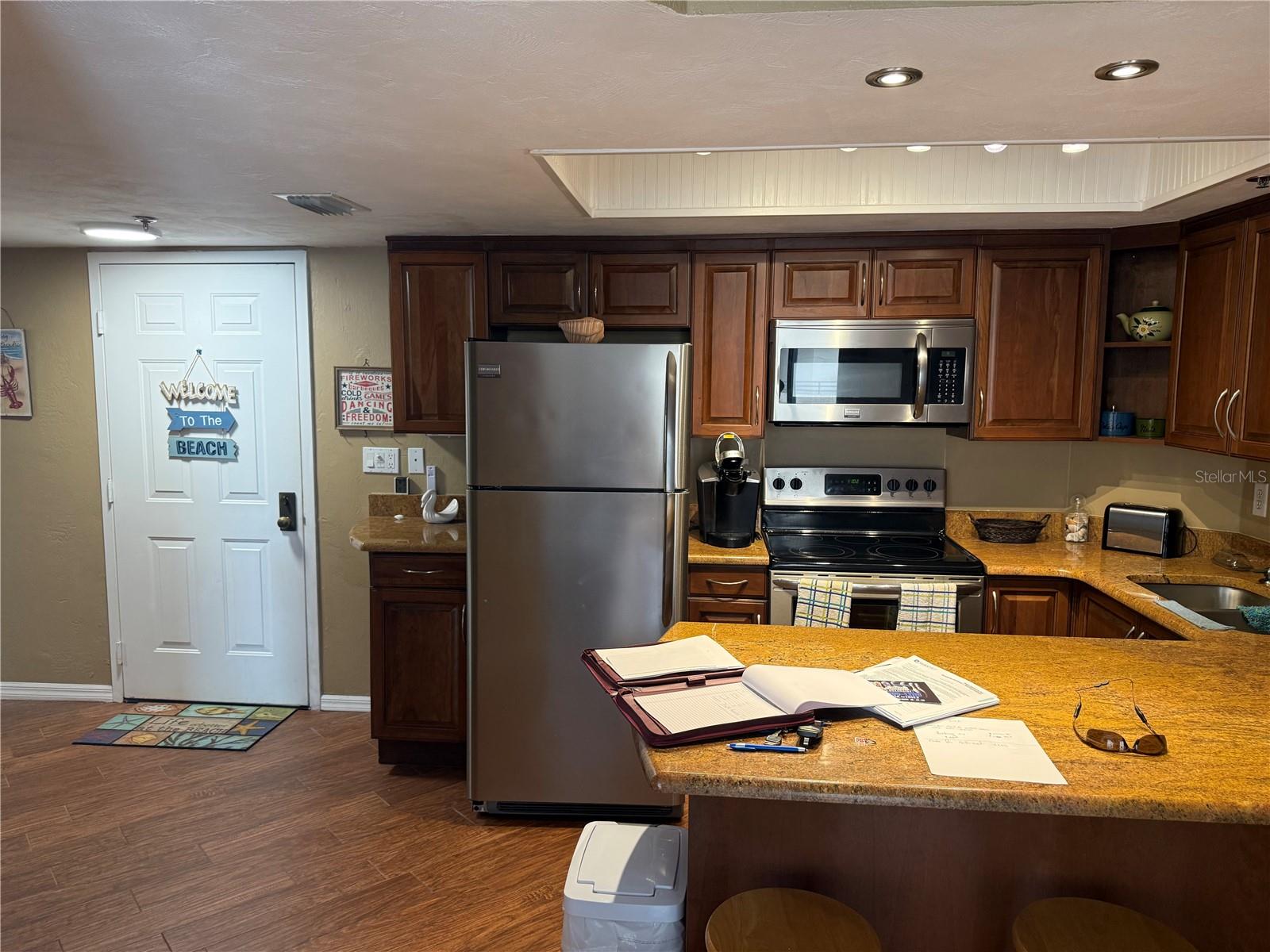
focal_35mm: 24
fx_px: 881
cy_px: 476
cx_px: 635
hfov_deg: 71.6
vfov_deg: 56.8
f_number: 1.78
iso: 200
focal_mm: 6.76
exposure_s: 1/60
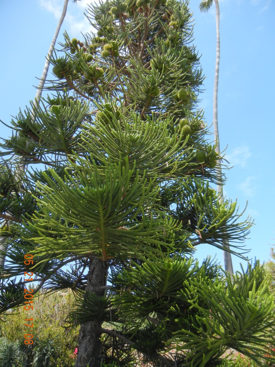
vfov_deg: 60.0
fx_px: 318
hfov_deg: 46.8
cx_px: 138
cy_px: 184
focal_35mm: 30
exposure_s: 1/525
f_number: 3.5
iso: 160
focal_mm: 5.4
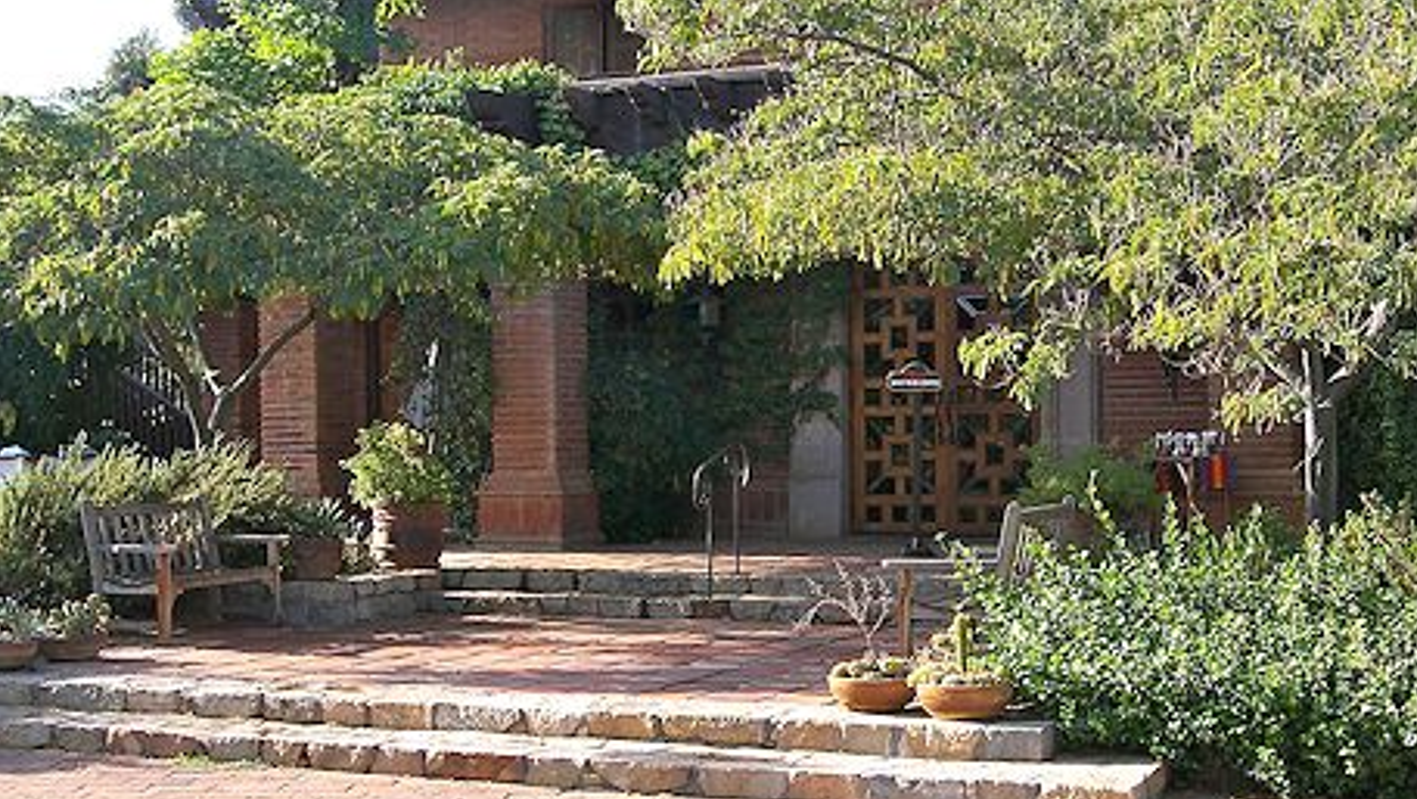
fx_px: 1992
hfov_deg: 39.1
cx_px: 727
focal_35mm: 53
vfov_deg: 22.6
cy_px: 497
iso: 50
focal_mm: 7.8
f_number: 3.2
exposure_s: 1/160
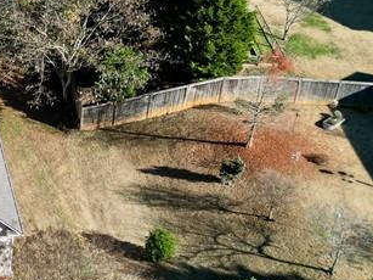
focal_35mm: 80
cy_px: 23
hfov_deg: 21.7
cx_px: -132
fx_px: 862
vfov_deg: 18.1
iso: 160
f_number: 1.7
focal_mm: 6.72
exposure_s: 1/2000
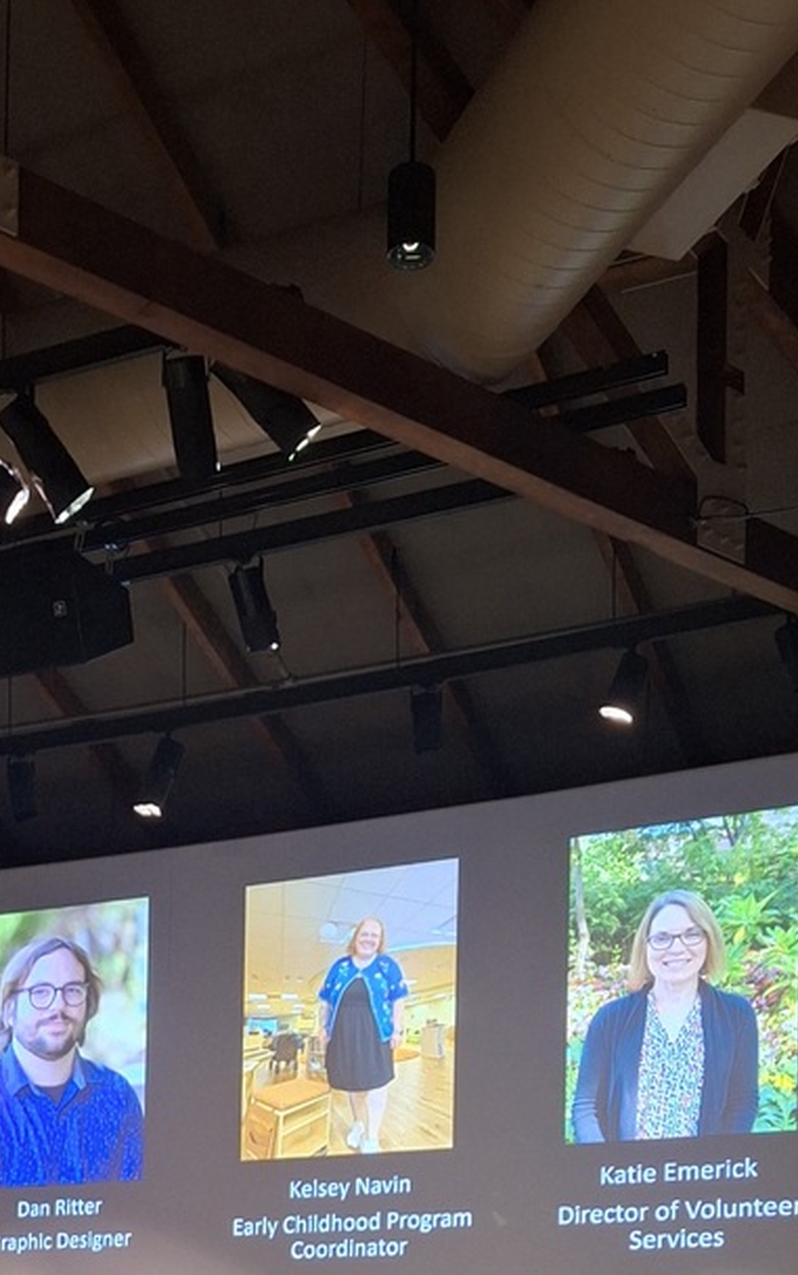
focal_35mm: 41
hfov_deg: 31.3
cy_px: 980
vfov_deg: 46.2
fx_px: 1426
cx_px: 406
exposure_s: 1/24
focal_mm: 5.54
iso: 320
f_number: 1.8
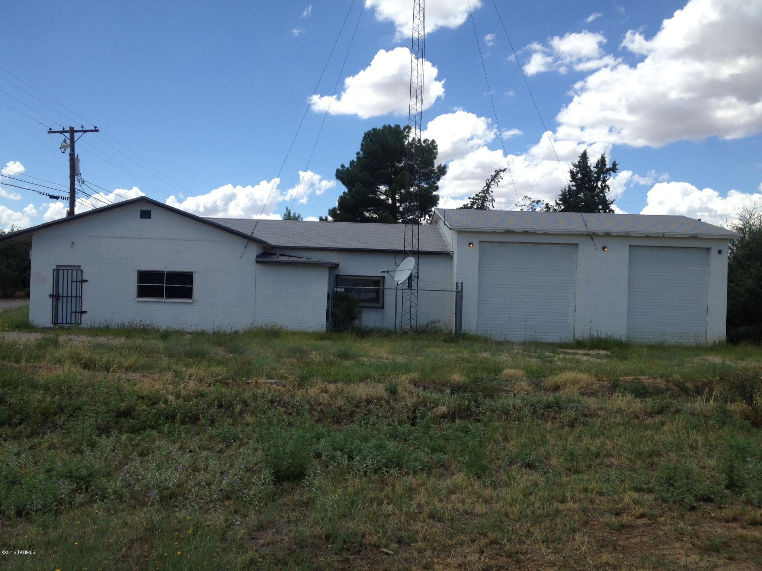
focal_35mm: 35
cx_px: 381
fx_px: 770
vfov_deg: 40.7
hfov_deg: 52.6
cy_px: 286
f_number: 2.4
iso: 50
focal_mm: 4.28
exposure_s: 1/1672
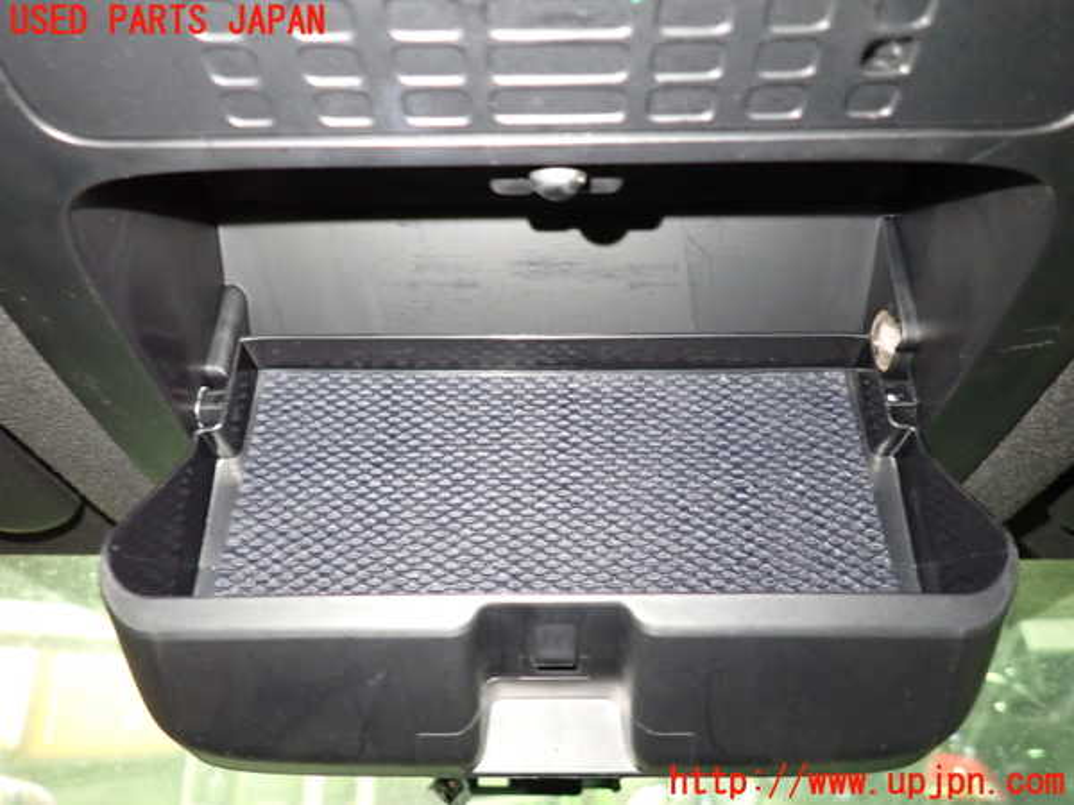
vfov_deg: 54.9
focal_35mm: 25
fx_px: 776
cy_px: 402
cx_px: 537
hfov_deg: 69.4
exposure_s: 1/13
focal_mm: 4.5
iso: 800
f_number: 2
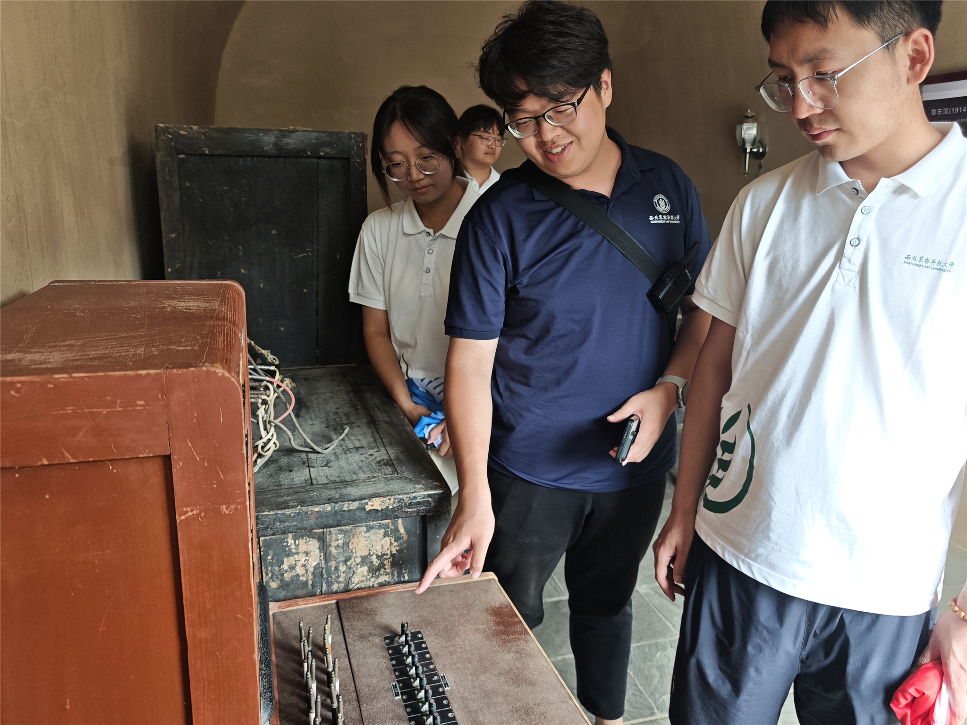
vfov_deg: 58.9
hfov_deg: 73.9
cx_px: 484
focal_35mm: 23
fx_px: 643
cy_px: 362
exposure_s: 1/102
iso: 64
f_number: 1.44
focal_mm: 6.68
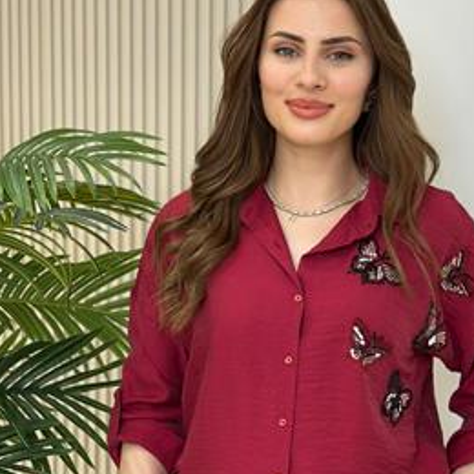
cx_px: 326
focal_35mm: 87
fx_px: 1348
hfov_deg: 19.9
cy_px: 336
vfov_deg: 19.8
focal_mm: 6.86
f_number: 1.78
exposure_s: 1/100
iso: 64
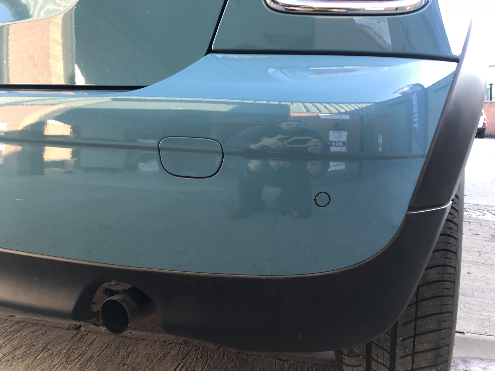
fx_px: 400
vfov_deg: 49.7
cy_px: 186
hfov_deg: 63.4
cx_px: 248
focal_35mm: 28
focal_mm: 3.99
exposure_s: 1/50
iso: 25
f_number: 1.8
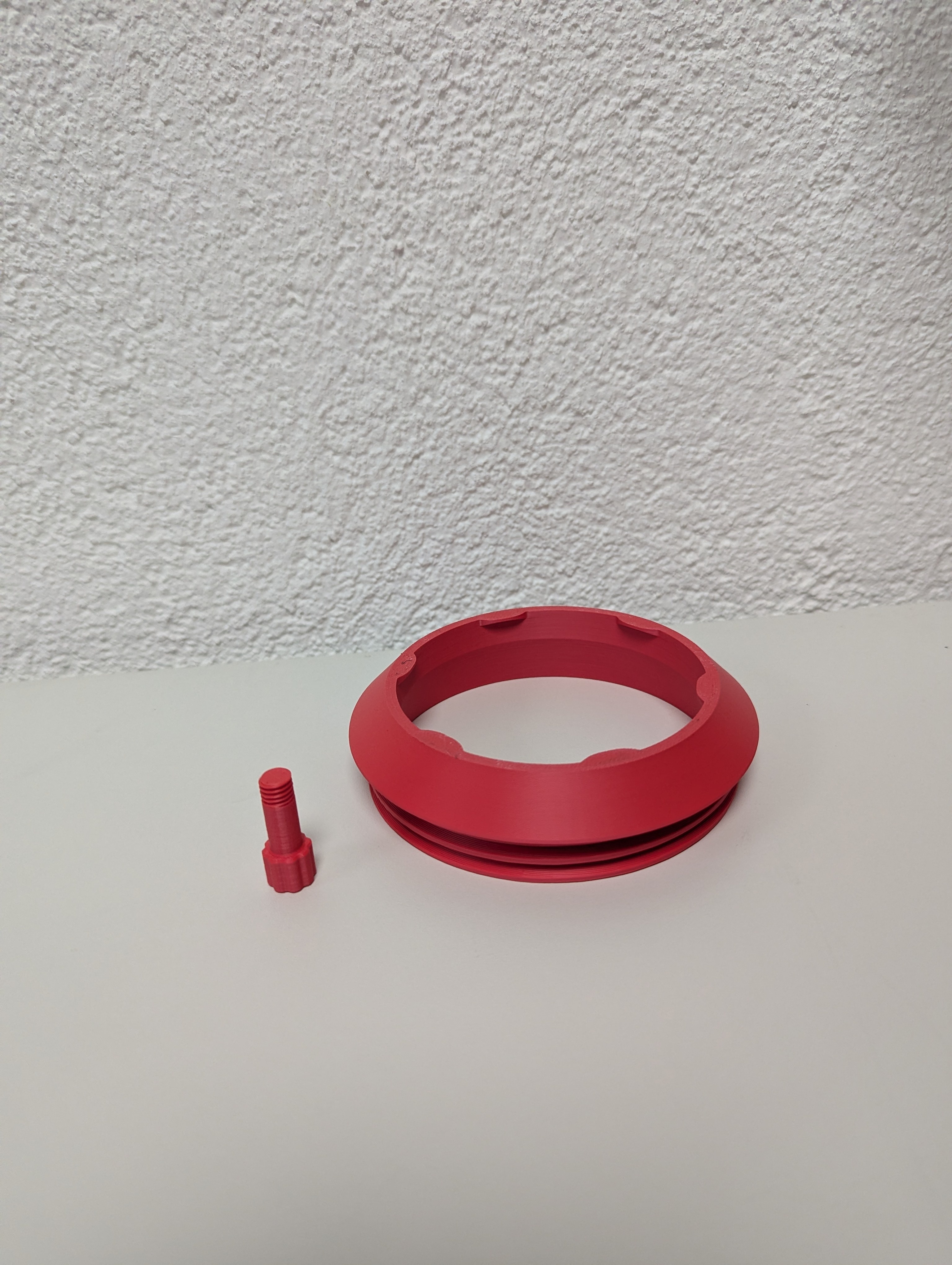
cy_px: 632
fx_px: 878
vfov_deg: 71.5
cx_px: 476
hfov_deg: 56.9
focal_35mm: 24
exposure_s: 1/224
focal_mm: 6.81
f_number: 1.85
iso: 275
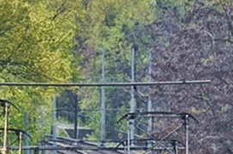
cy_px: 280
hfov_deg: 3.6
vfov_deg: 2.4
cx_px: 106
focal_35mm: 577
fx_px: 3727
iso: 400
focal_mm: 105
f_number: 5.6
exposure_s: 1/1250
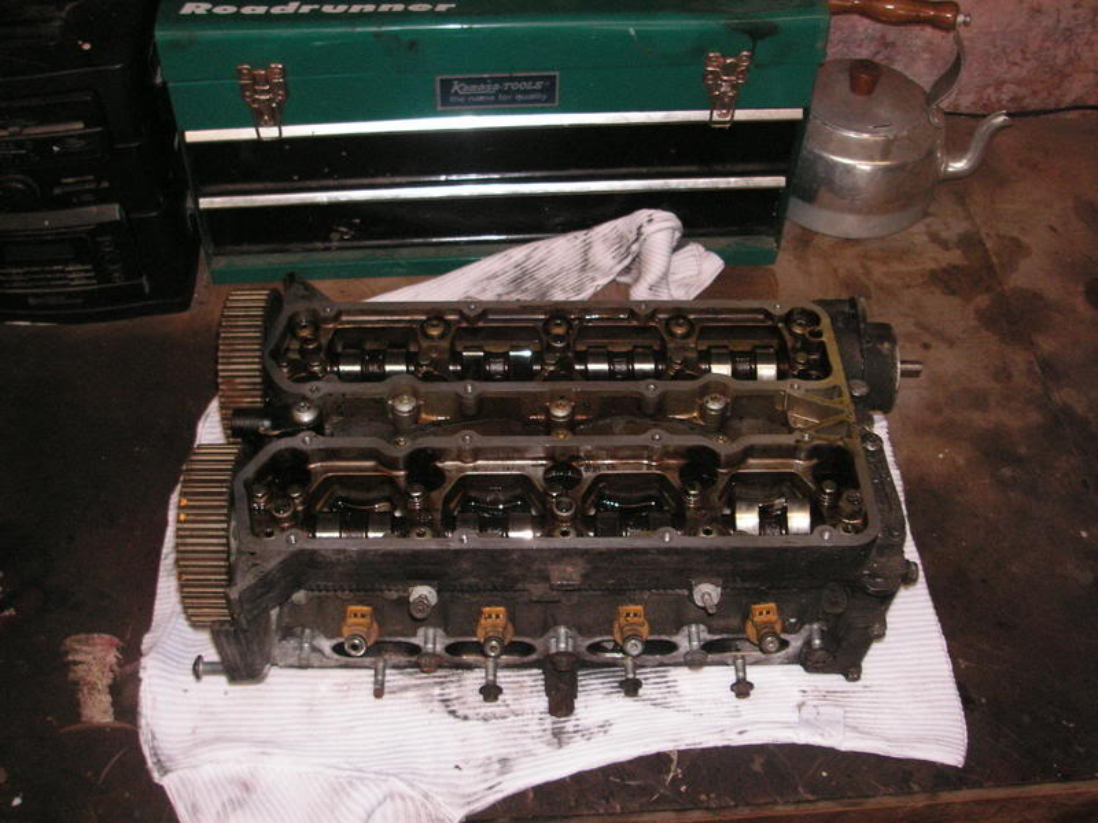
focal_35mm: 38
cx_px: 549
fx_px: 1205
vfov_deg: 37.7
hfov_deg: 49.0
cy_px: 412
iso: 160
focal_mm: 6.3
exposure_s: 1/45
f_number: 3.3
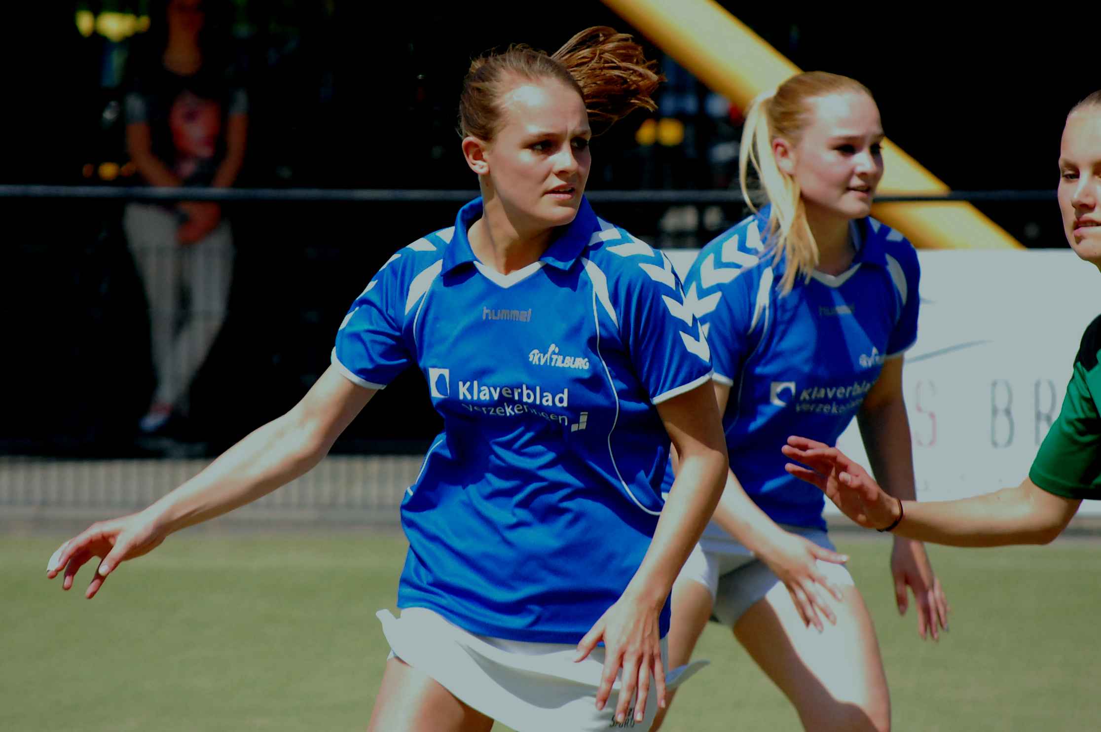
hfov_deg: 8.3
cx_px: 550
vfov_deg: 5.5
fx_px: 7563
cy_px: 366
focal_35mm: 248
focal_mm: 165
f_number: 7.1
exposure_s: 1/3200
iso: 1600
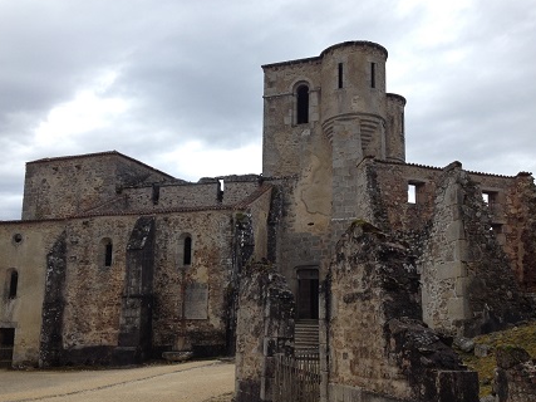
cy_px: 207
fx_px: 635
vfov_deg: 35.1
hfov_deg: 45.8
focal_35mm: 41
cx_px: 265
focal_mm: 4.28
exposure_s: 1/484
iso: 50
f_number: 2.4
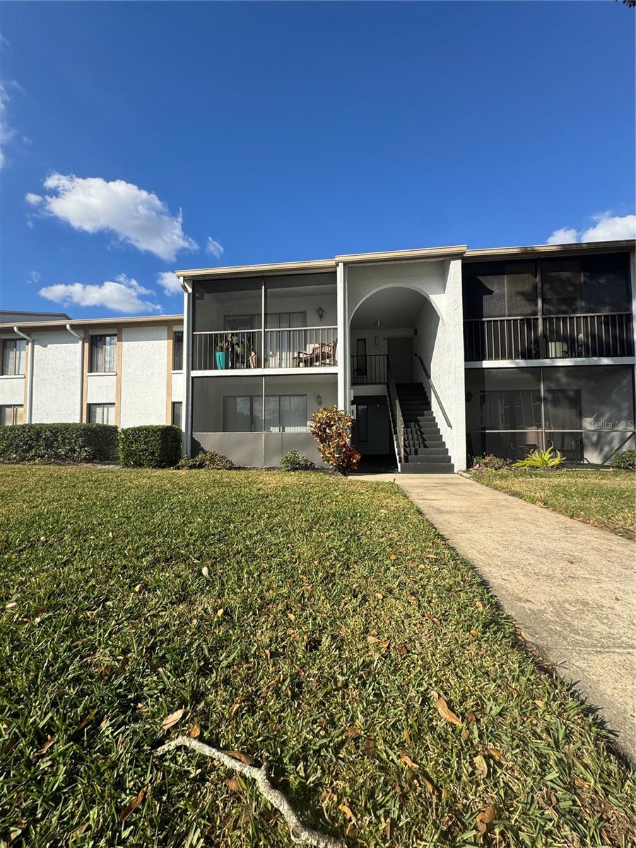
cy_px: 424
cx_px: 318
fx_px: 343
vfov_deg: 102.1
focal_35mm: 14
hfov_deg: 85.7
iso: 40
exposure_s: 1/1346
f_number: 2.2
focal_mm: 2.22
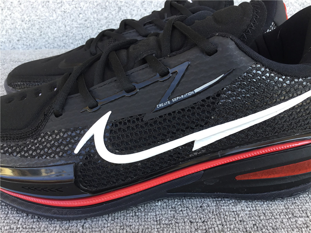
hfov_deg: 58.4
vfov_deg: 45.4
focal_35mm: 31
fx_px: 279
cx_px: 156
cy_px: 116
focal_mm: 3.3
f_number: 2.4
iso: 32
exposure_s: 1/100
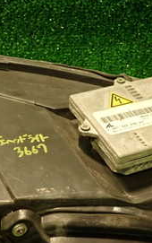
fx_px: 496
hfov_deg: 17.4
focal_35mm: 75
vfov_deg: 27.2
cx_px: 79
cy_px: 170
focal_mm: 5.79
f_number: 2.4
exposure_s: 1/30
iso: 500
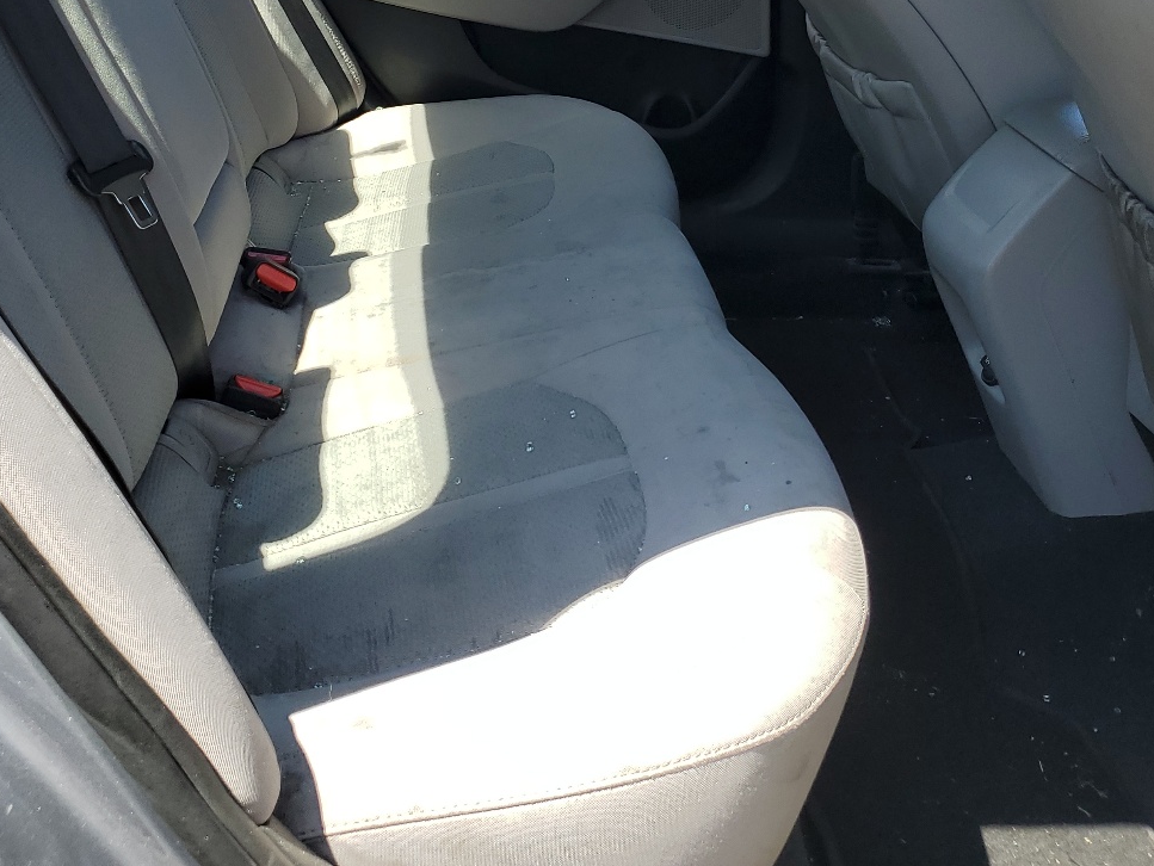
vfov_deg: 32.7
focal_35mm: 43
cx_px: 548
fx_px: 1434
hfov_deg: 43.8
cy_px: 169
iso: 50
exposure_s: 1/769
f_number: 1.5
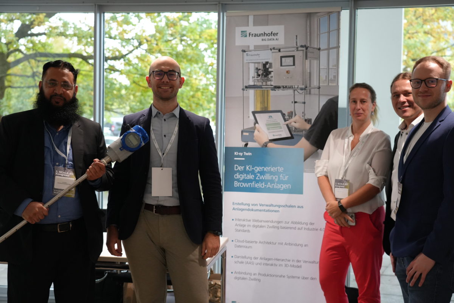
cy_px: 152
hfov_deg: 38.2
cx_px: 227
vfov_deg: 26.0
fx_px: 656
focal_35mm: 52
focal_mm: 52
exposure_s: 1/160
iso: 3200
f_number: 4
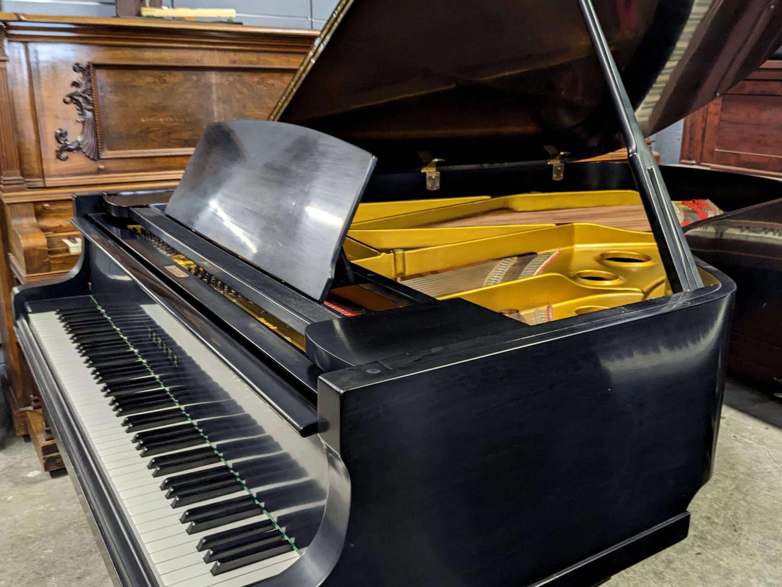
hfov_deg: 56.7
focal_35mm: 32
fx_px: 723
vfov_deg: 44.2
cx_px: 426
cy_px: 292
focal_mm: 4.38
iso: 128
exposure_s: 1/24
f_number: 1.73
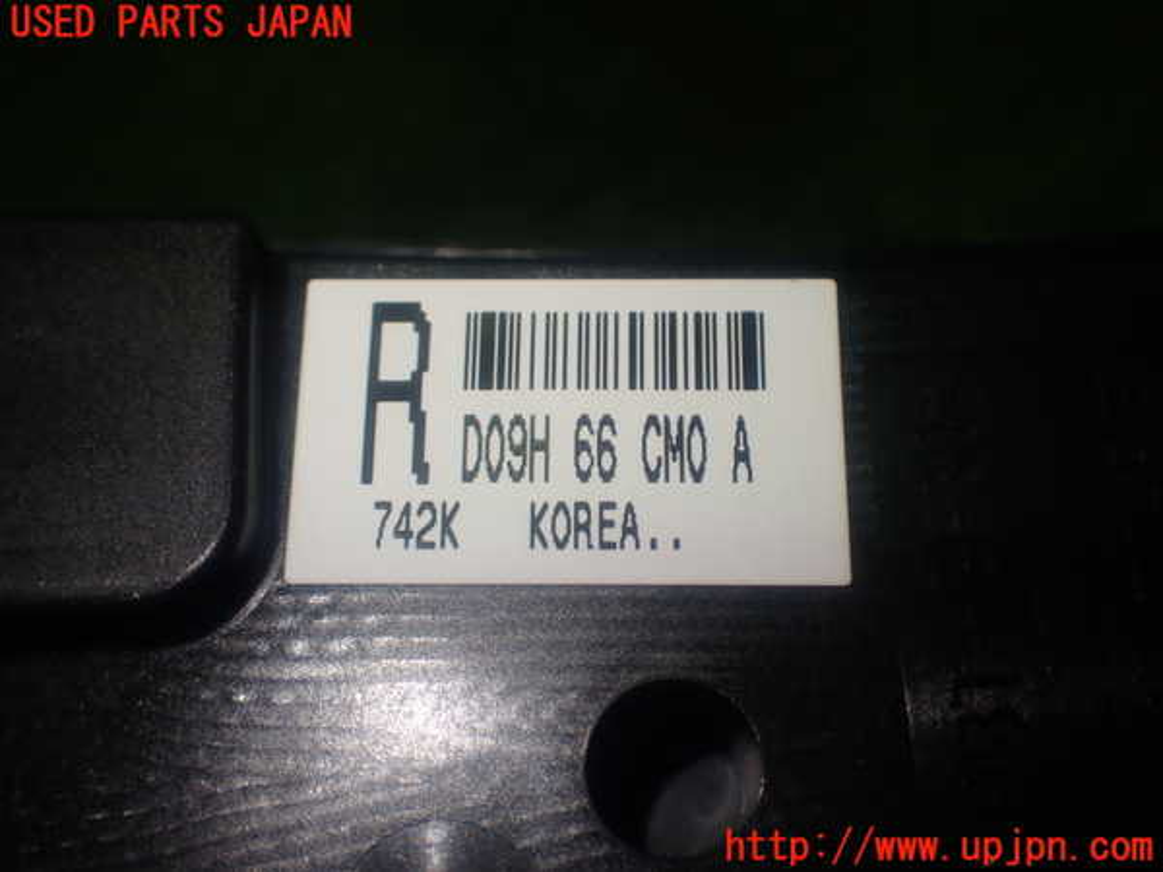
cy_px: 436
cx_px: 582
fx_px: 1478
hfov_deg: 42.9
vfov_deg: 32.9
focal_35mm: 44
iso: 100
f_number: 2.9
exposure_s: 1/80
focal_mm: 7.84
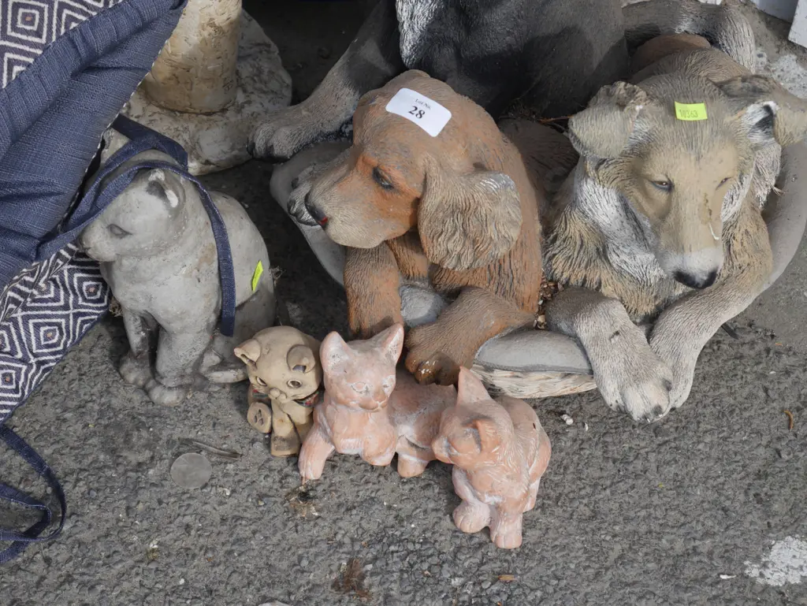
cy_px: 303
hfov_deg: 23.3
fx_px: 1959
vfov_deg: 17.6
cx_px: 404
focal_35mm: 84
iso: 200
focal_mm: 42
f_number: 6.3
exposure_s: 1/250
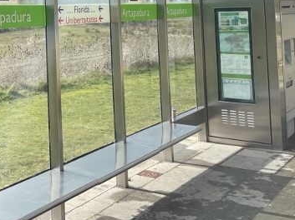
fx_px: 502
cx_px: 8
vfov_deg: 23.6
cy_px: -8
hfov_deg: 30.6
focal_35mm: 59
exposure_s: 1/2174
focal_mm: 4.2
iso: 32
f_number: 1.6
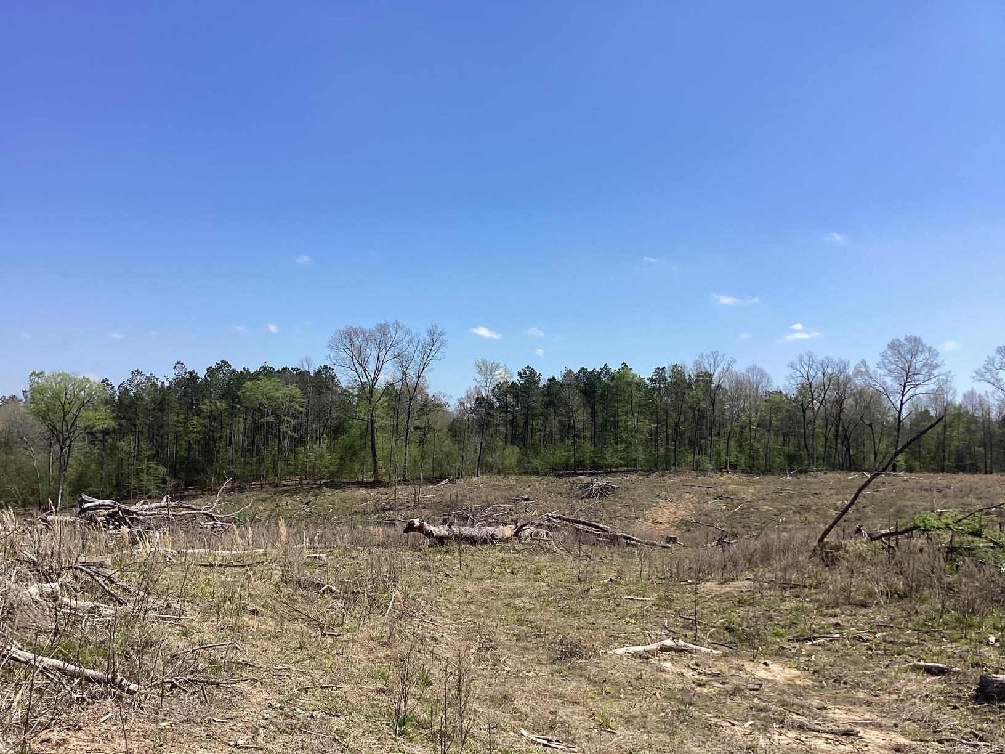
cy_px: 377
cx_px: 502
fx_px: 900
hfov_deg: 58.4
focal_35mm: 31
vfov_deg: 45.4
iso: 25
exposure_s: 1/1538
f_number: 2.4
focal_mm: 3.3
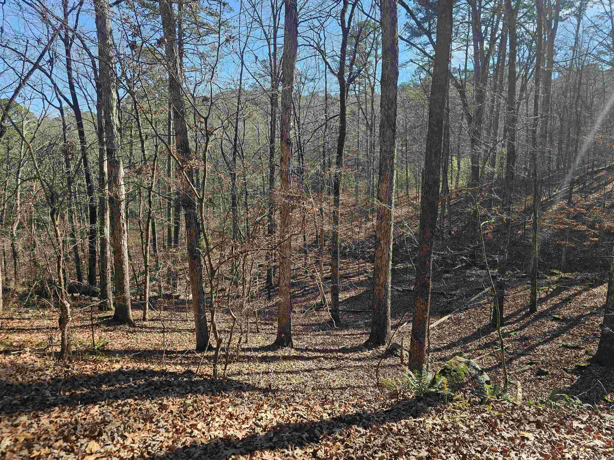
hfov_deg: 73.9
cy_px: 230
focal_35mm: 23
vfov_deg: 58.9
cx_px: 307
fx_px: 408
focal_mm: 6.3
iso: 16
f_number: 1.7
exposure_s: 1/250
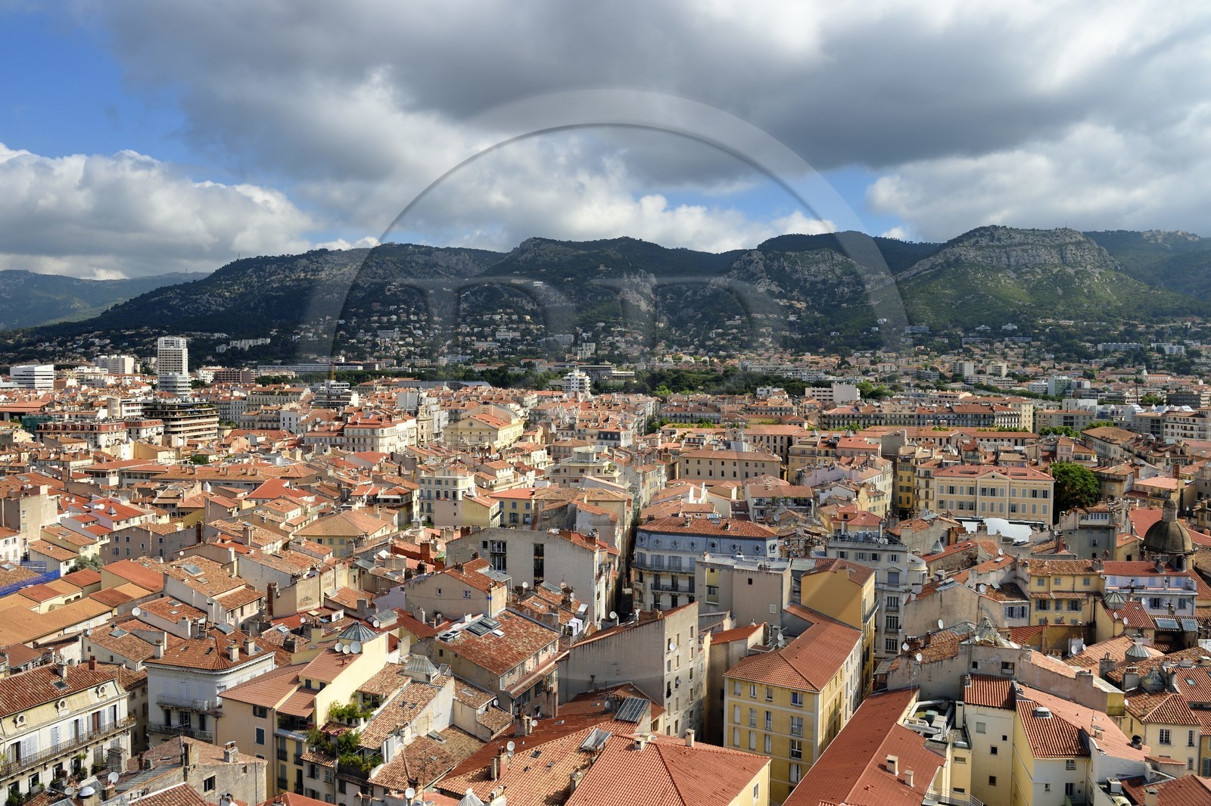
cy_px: 403
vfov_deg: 47.9
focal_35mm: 27
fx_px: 908
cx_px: 606
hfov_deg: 67.4
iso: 200
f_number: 14
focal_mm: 27
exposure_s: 1/250
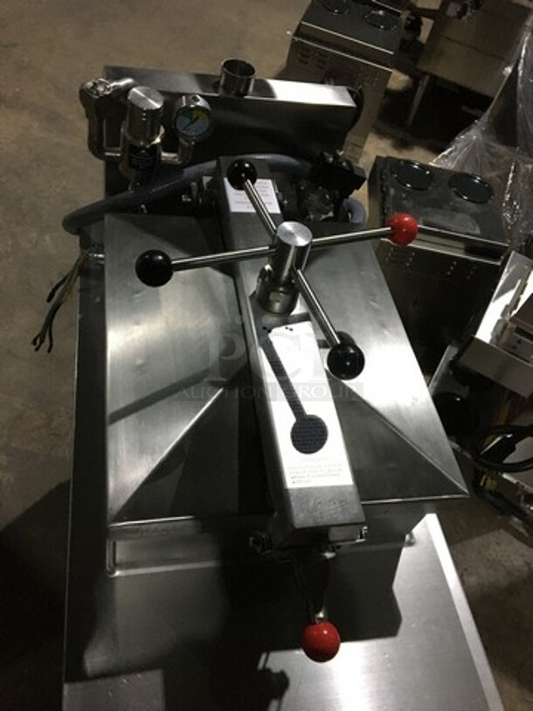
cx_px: 266
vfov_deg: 61.7
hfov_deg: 48.2
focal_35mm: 29
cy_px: 356
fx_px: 595
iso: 200
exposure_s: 1/30
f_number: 2.2
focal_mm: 4.15
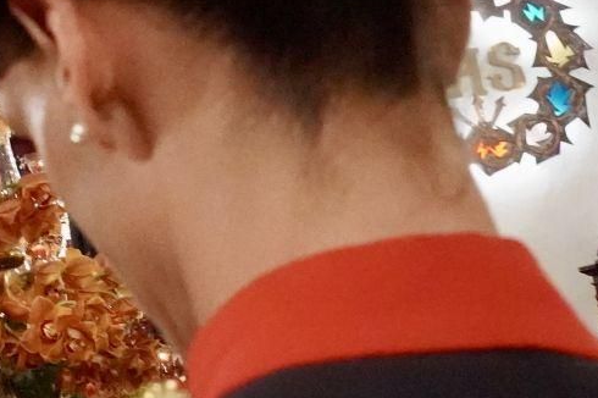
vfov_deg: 13.7
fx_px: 1627
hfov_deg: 17.6
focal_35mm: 98
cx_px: -409
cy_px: 1
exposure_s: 1/160
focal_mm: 24
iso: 32000
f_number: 8
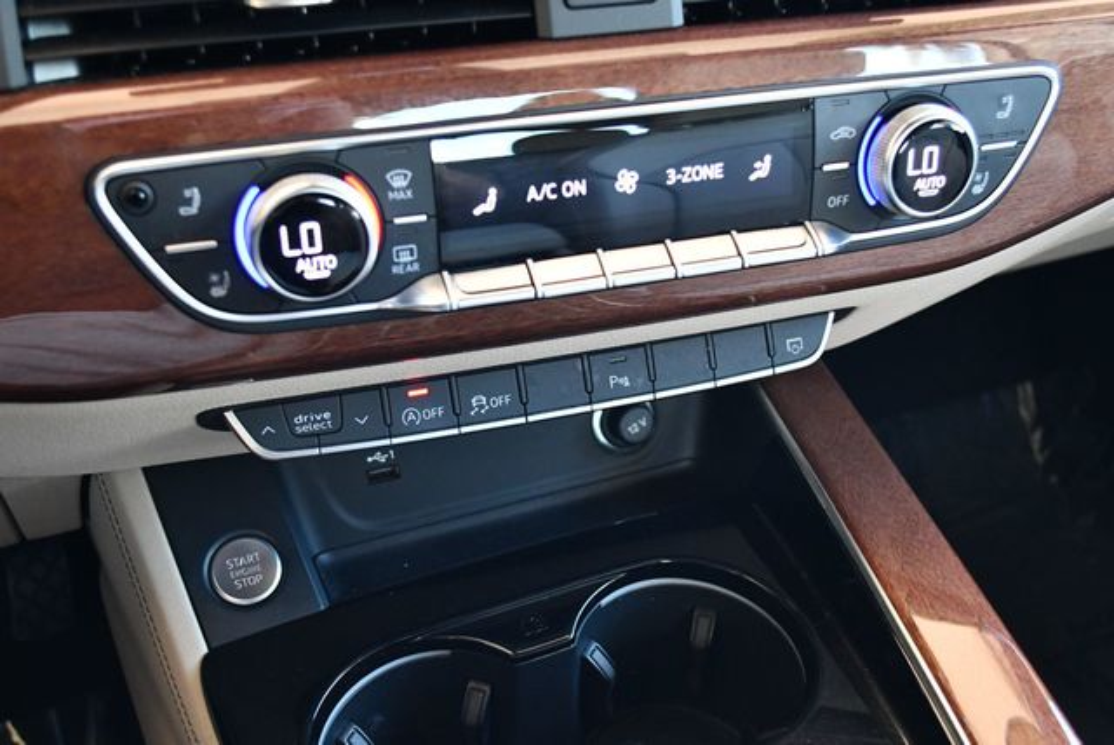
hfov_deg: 44.5
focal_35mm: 44
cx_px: 557
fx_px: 1363
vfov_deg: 30.6
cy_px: 372
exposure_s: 1/125
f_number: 3.8
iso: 1600
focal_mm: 22
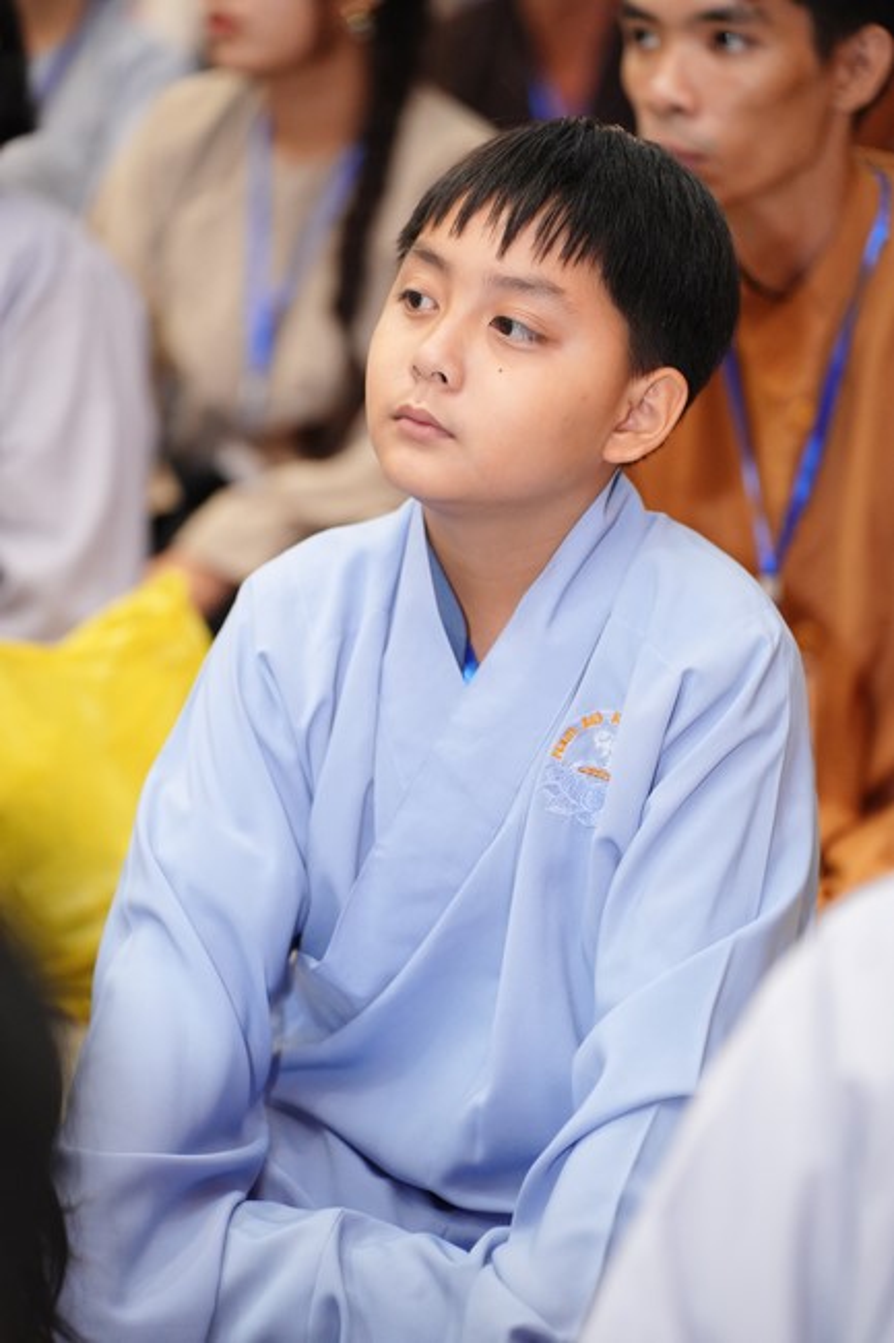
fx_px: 4696
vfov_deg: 16.3
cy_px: 672
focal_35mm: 126
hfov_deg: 10.9
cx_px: 447
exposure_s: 1/250
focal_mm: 126
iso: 4000
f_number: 2.8
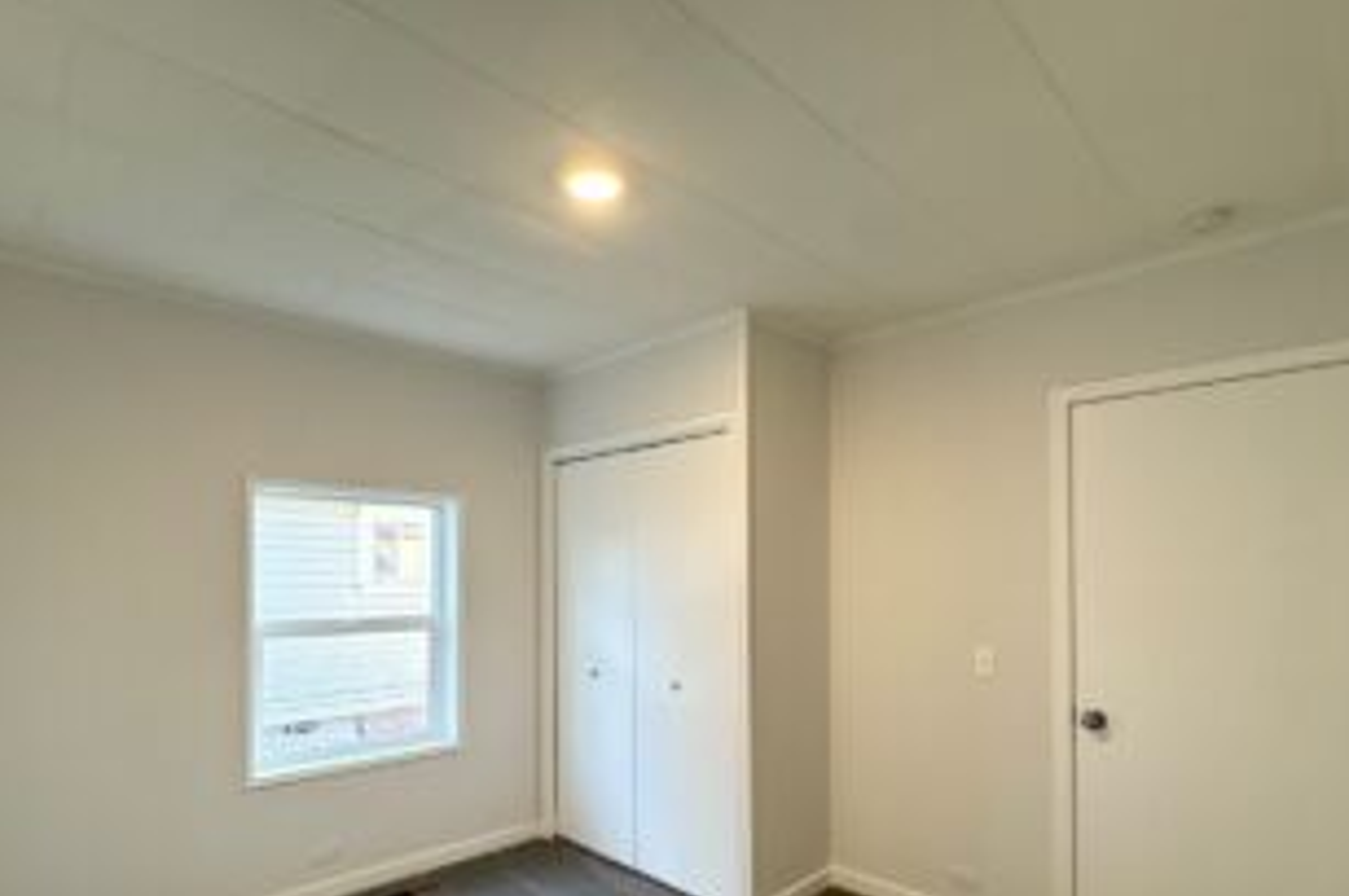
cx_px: 650
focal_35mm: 19
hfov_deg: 86.9
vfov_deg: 63.3
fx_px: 711
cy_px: 575
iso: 250
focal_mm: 2.22
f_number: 2.2
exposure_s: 1/120
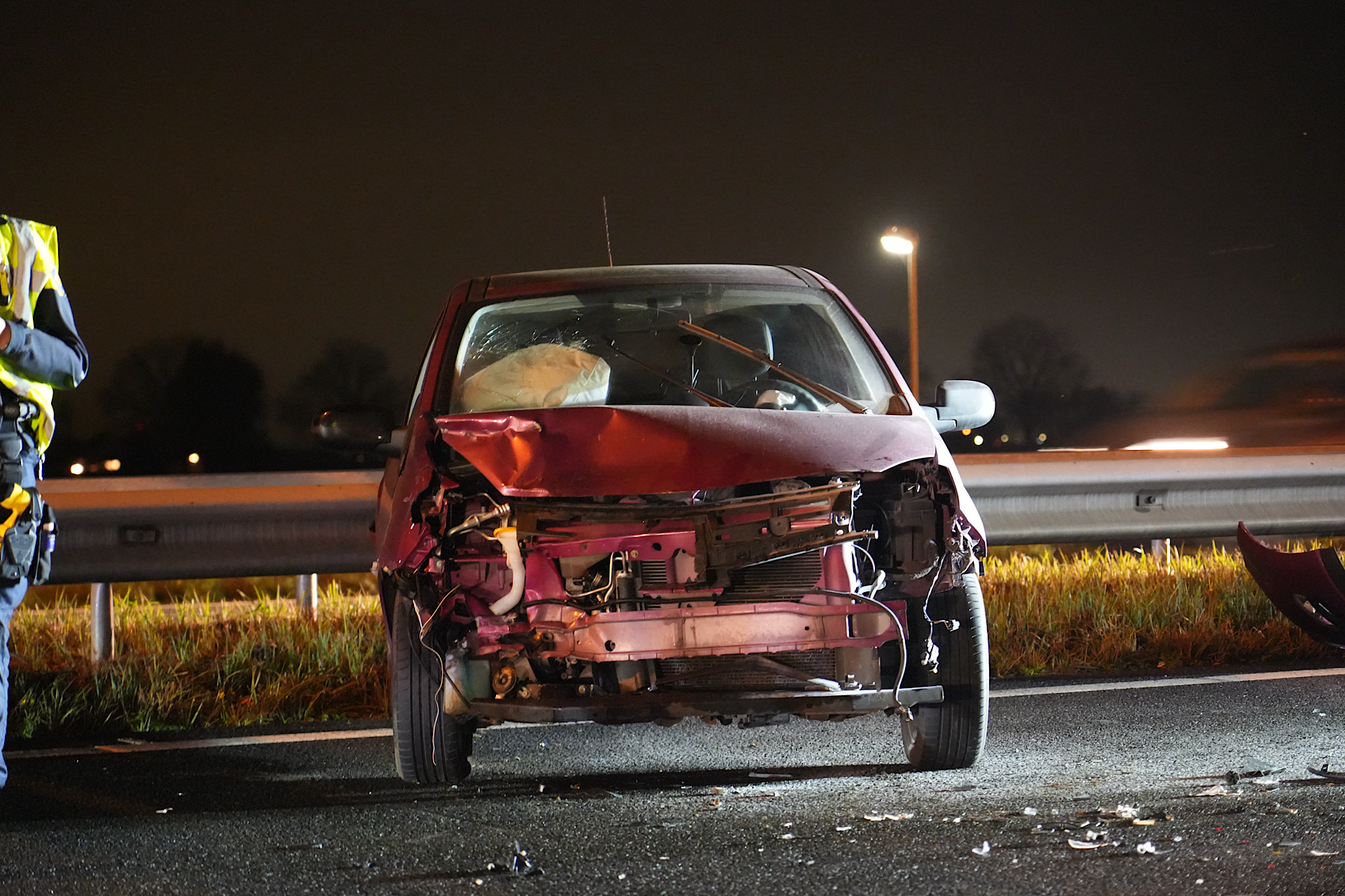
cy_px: 448
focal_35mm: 105
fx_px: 3923
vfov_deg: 13.0
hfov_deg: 19.5
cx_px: 672
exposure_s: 1/15
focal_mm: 105
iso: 12800
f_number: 4
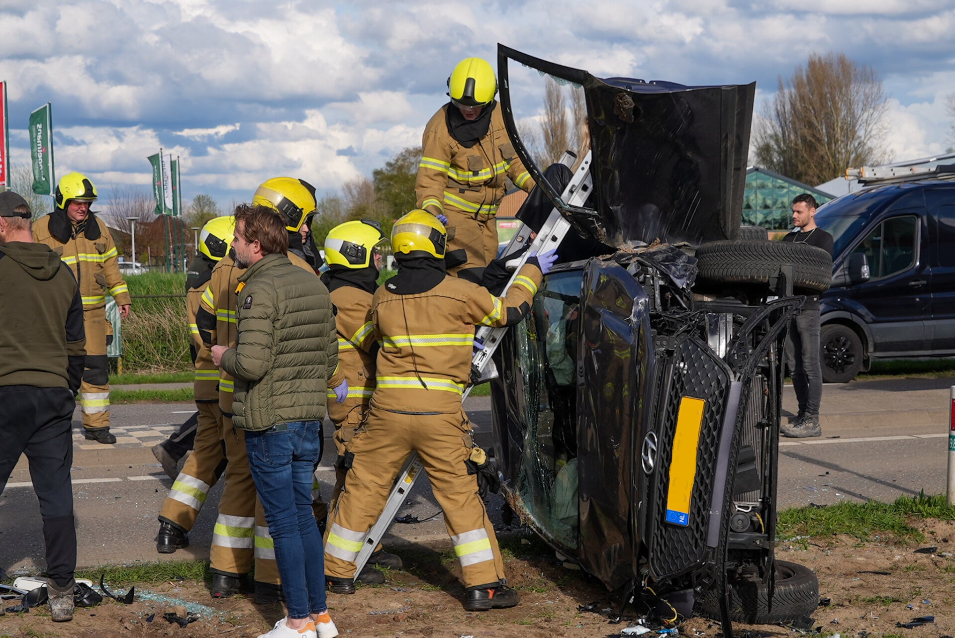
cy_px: 319
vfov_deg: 20.6
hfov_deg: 30.5
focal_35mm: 66
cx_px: 478
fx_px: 1752
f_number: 9
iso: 100
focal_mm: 44
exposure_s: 1/250
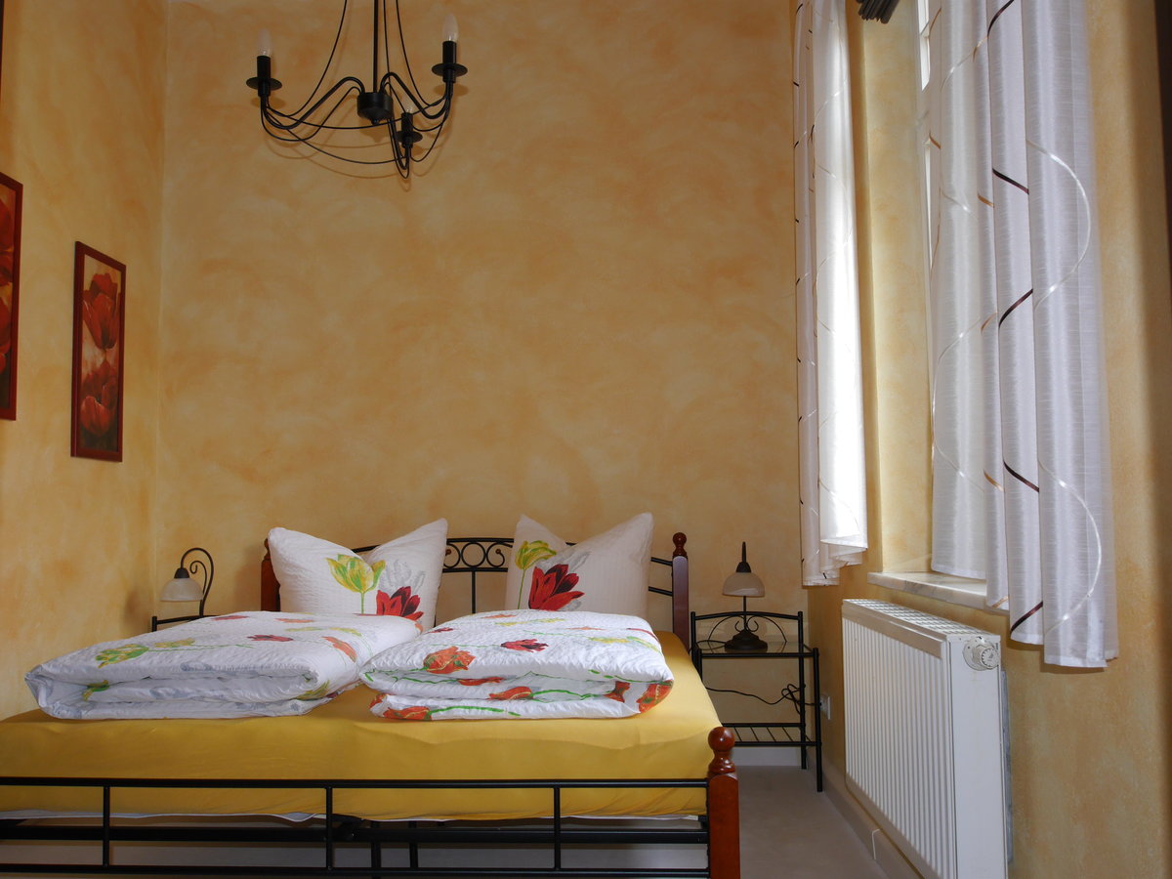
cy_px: 440
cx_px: 586
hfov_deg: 54.0
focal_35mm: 34
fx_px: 1151
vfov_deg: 41.8
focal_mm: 17
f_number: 5.4
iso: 500
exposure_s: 1/60
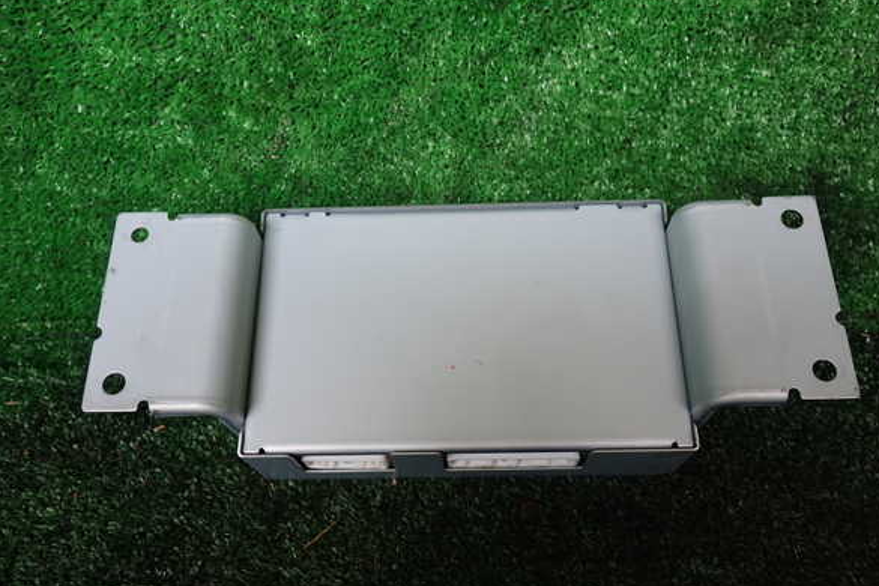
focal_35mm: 32
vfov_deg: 41.1
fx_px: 781
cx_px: 449
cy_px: 295
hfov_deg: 58.7
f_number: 2.3
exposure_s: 1/60
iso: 100
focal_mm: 5.4
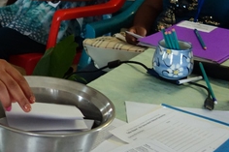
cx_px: -64
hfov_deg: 17.9
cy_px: 24
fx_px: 680
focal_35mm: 107
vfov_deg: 12.7
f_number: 1.8
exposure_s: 1/100
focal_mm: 10.4
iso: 500
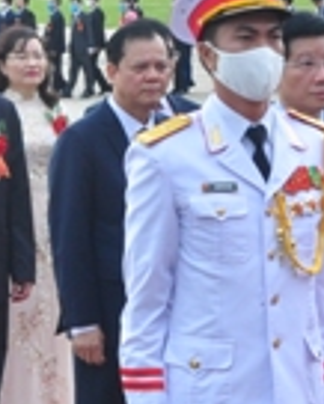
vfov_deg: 9.0
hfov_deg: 7.2
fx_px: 2574
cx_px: 125
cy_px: 201
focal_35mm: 215
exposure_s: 1/60
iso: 320
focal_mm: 26
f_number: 11
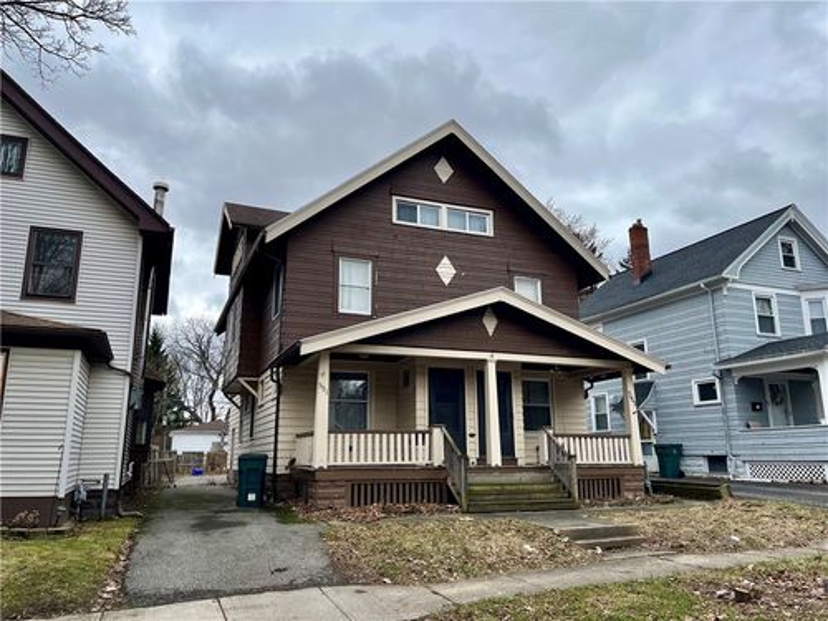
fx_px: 622
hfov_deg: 67.3
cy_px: 310
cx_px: 414
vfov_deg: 53.1
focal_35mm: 26
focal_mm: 5.1
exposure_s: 1/2410
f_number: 1.6
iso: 50
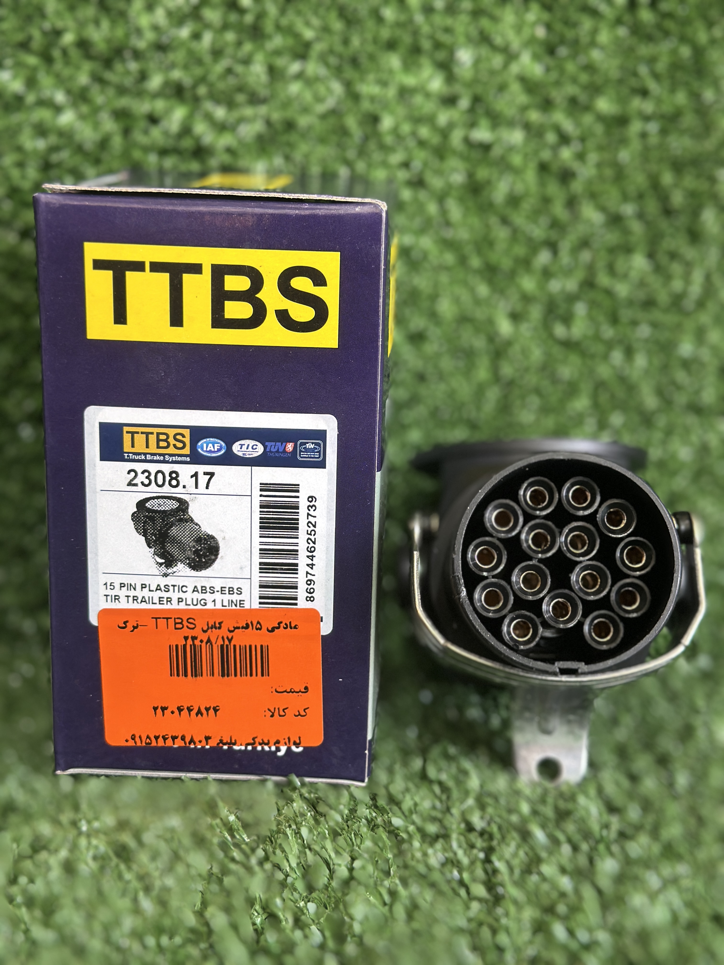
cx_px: 362
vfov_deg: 39.7
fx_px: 1339
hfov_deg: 30.3
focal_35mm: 48
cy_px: 482
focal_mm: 6.86
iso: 200
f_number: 1.78
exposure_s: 1/50
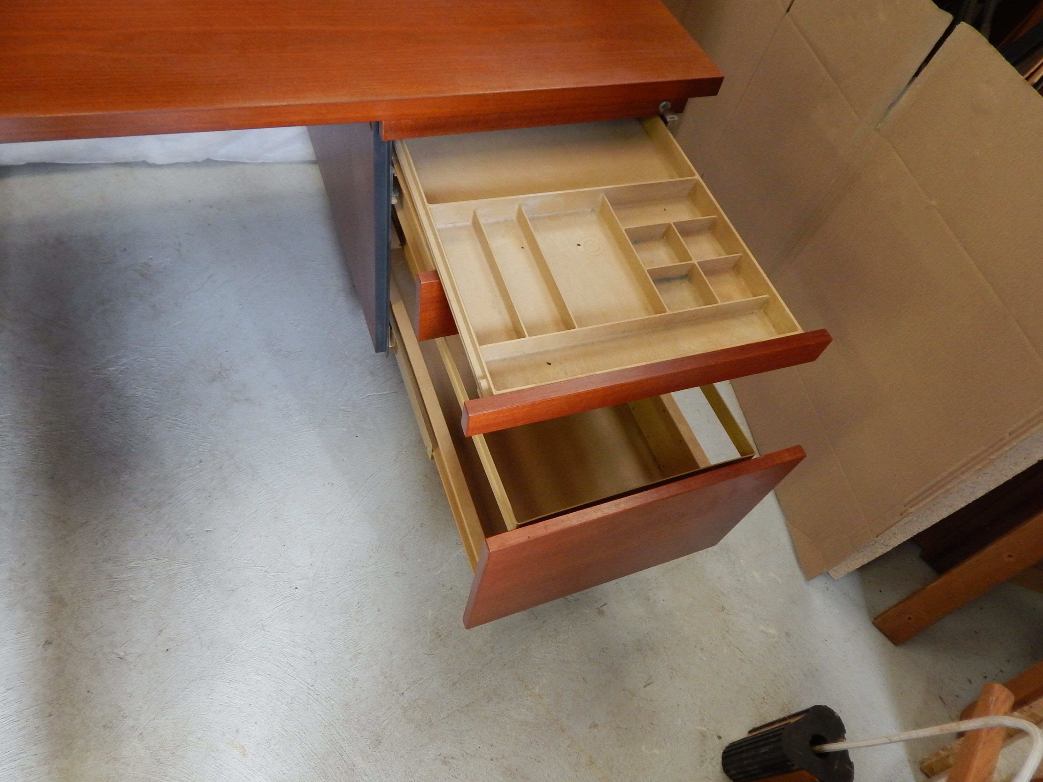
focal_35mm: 22
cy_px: 391
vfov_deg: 61.1
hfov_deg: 76.4
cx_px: 522
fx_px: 663
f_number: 3
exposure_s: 1/20
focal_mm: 4
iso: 400
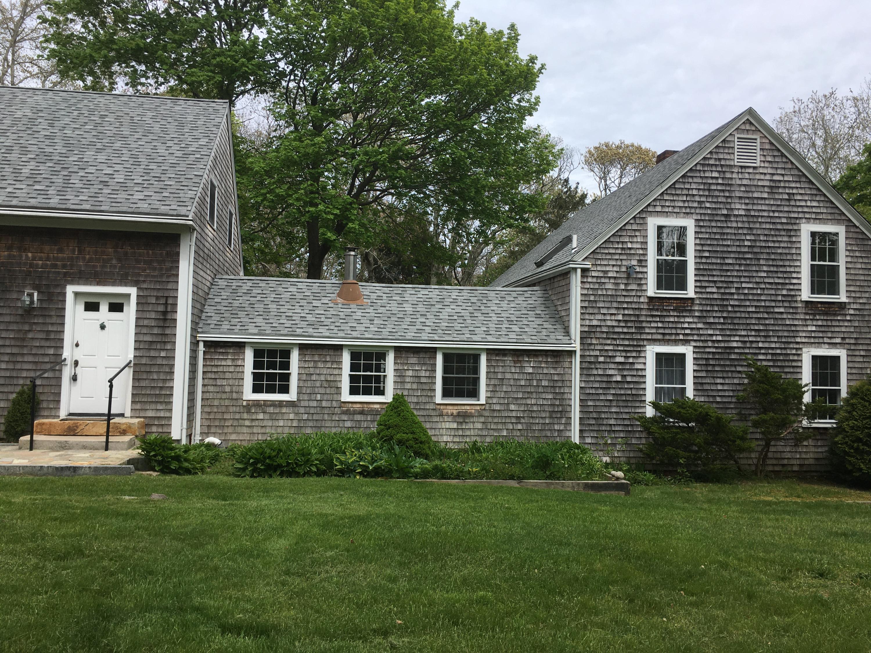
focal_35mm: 29
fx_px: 730
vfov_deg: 48.2
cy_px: 326
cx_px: 436
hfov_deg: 61.7
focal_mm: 4.15
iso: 25
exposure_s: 1/1148
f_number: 2.2
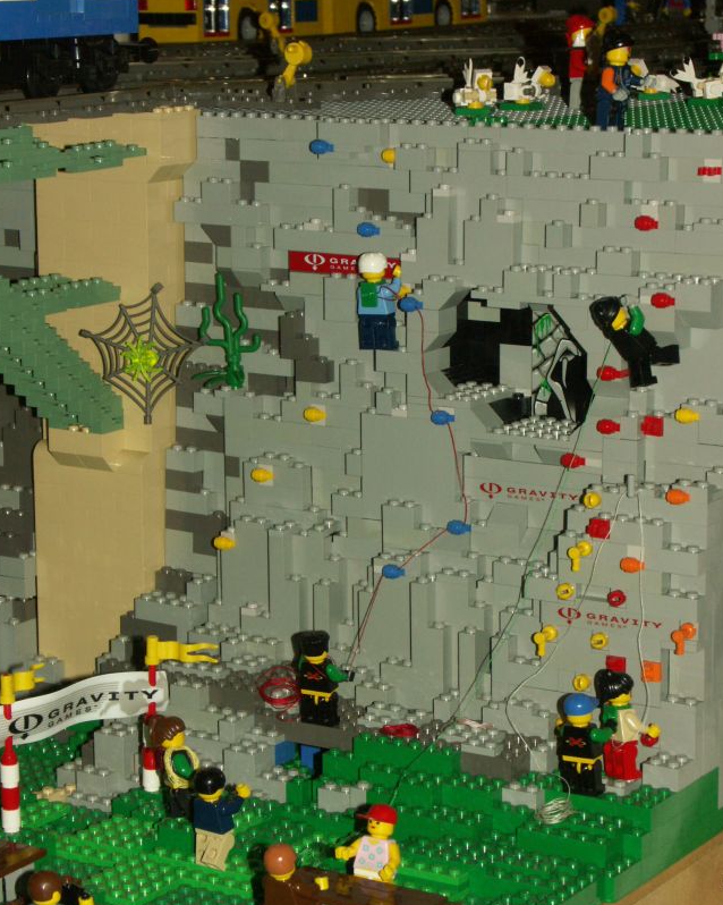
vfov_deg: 18.4
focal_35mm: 104
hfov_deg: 14.8
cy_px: 519
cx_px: 366
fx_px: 2783
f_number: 6.3
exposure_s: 1/80
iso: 200
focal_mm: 21.27
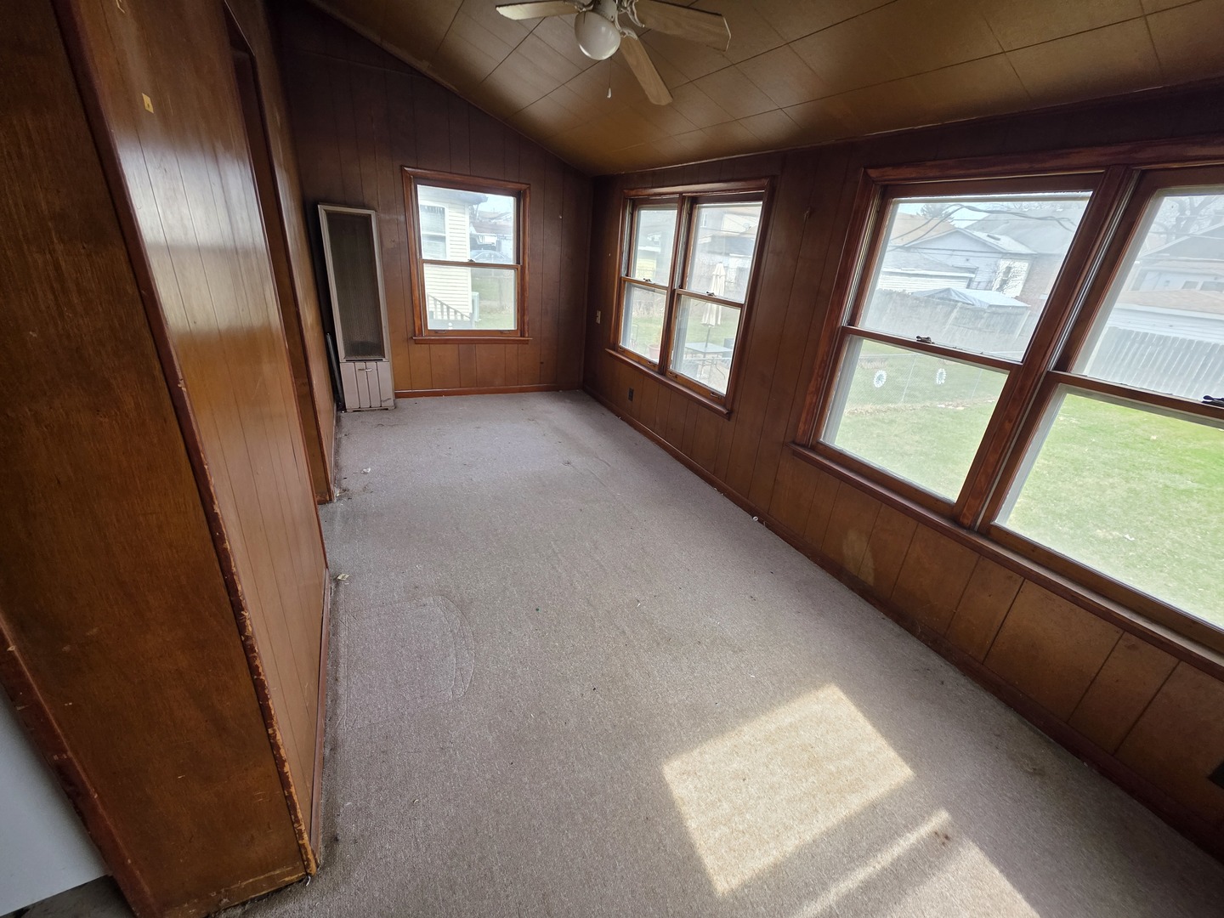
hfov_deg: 106.2
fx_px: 460
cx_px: 612
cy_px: 459
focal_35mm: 13
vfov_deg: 89.9
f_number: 1.9
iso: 125
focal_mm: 2.2
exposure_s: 1/359
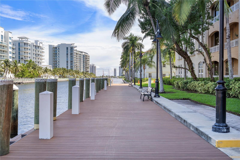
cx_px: 120
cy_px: 80
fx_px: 233
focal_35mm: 35
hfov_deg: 54.4
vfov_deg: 37.8
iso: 100
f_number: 10
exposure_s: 1/80
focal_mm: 35
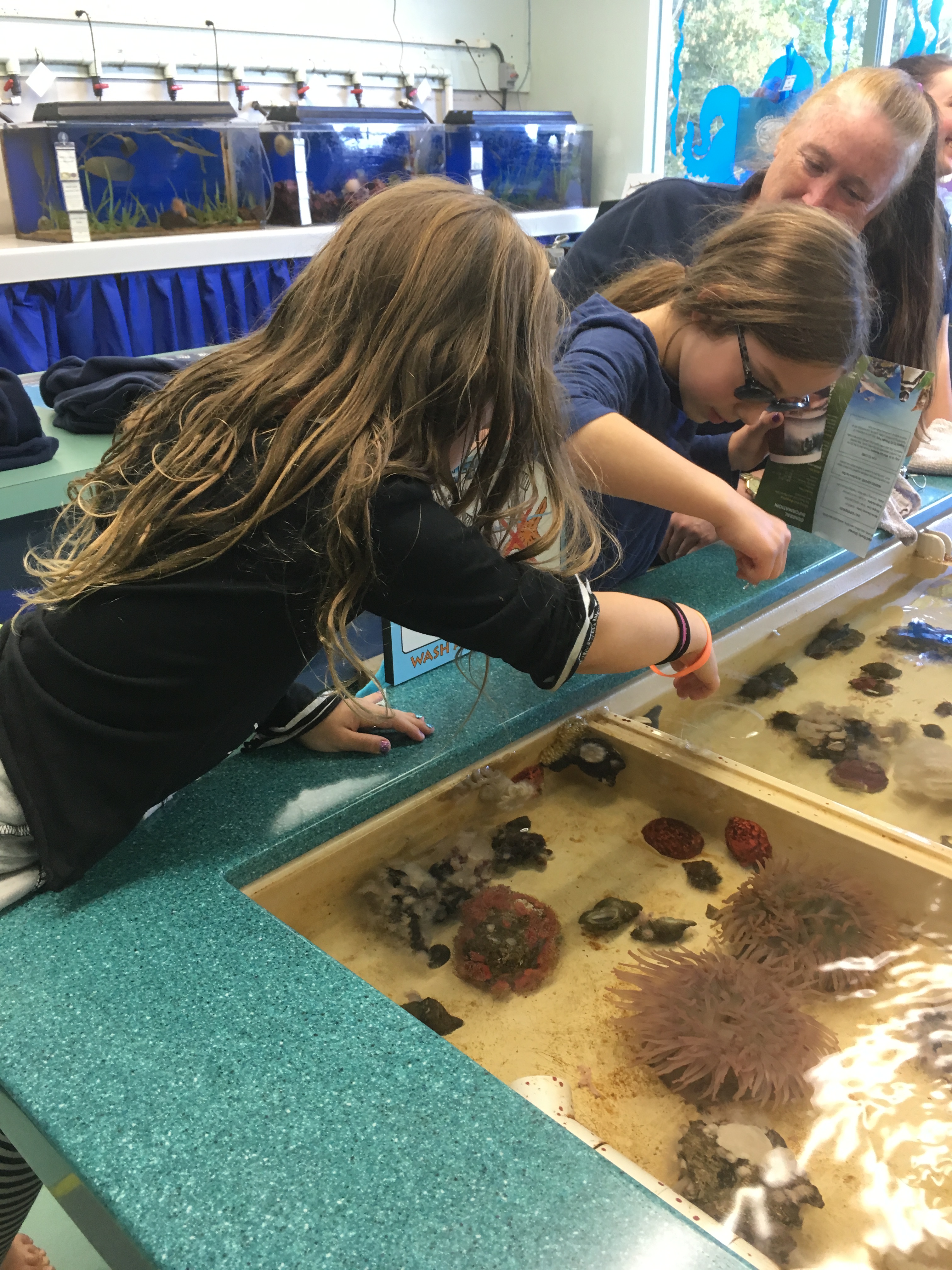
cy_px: 635
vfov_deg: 61.7
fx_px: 1063
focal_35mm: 29
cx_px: 476
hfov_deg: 48.2
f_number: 2.2
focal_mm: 4.15
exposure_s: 1/30
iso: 80
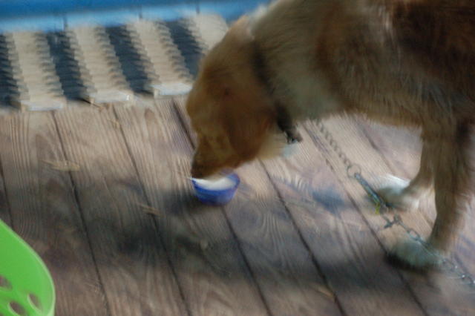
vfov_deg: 13.8
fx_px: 1306
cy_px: 158
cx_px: 238
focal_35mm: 99
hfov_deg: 20.6
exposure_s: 1/3
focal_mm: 66
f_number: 4.2
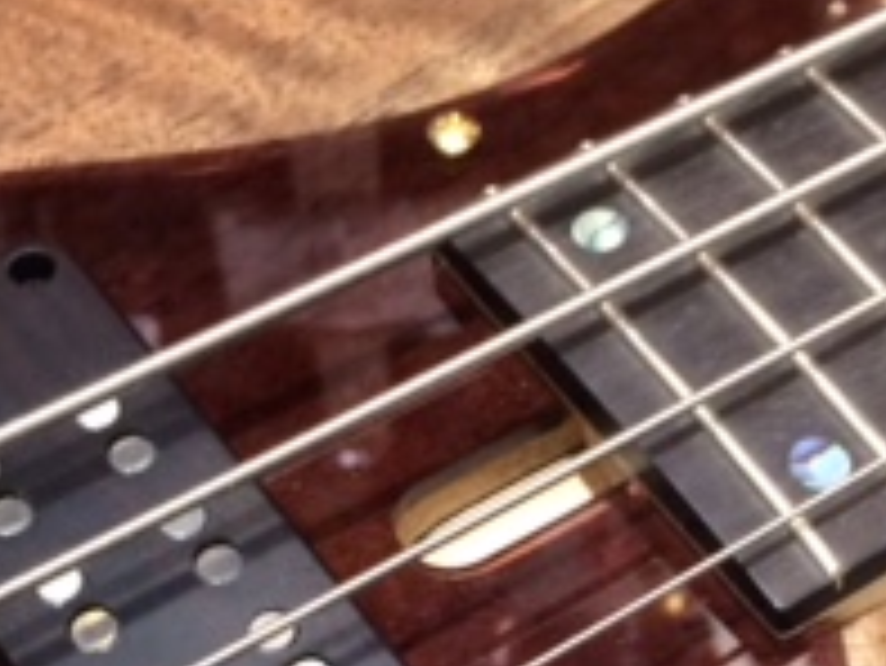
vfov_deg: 15.0
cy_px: 873
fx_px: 2407
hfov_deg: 20.7
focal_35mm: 94
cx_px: 675
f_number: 2.2
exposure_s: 1/30
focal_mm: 4.15
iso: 125
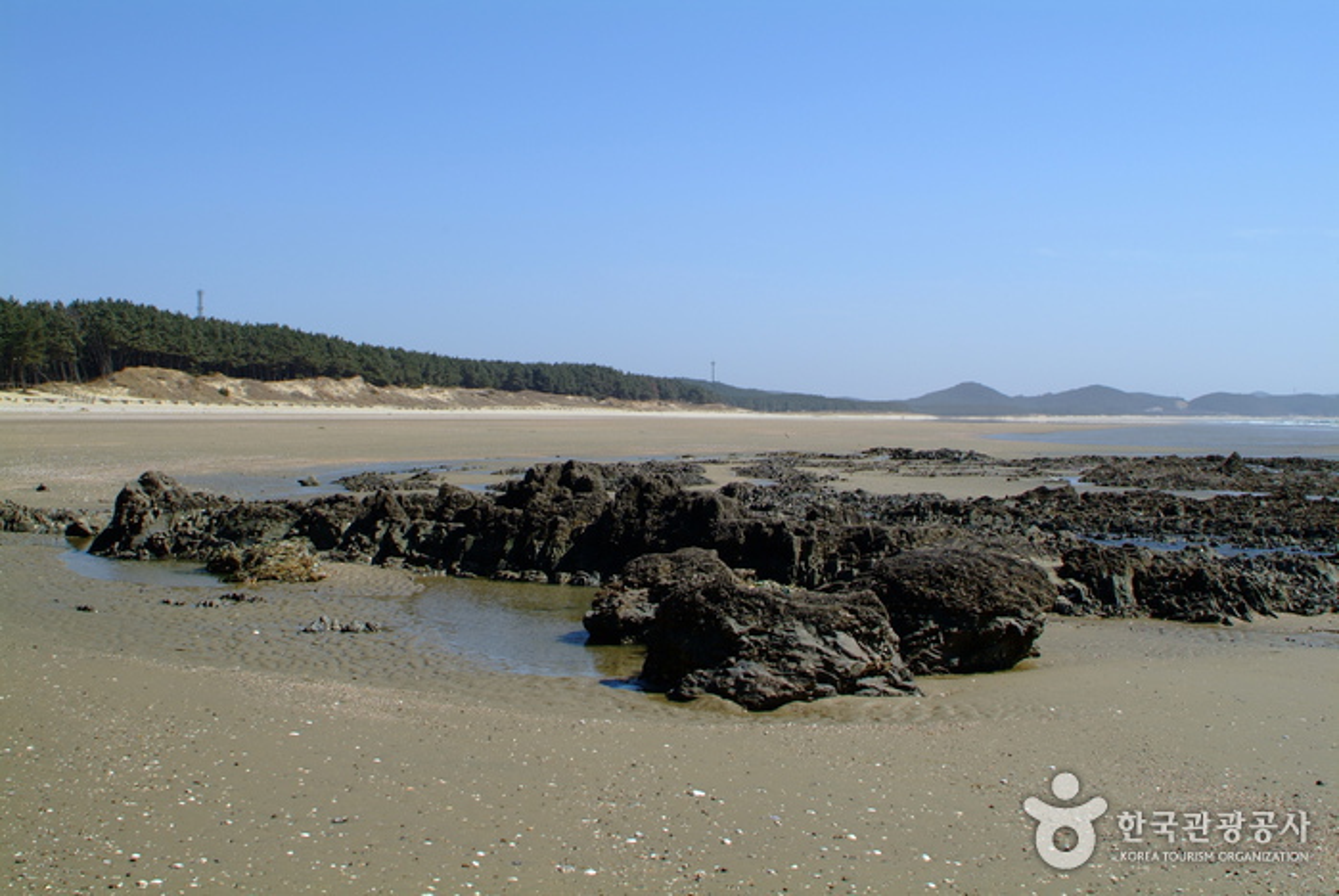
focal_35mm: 42
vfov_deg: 32.0
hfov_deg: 46.3
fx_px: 1564
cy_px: 448
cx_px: 670
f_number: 8
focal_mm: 28
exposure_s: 1/250
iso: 100
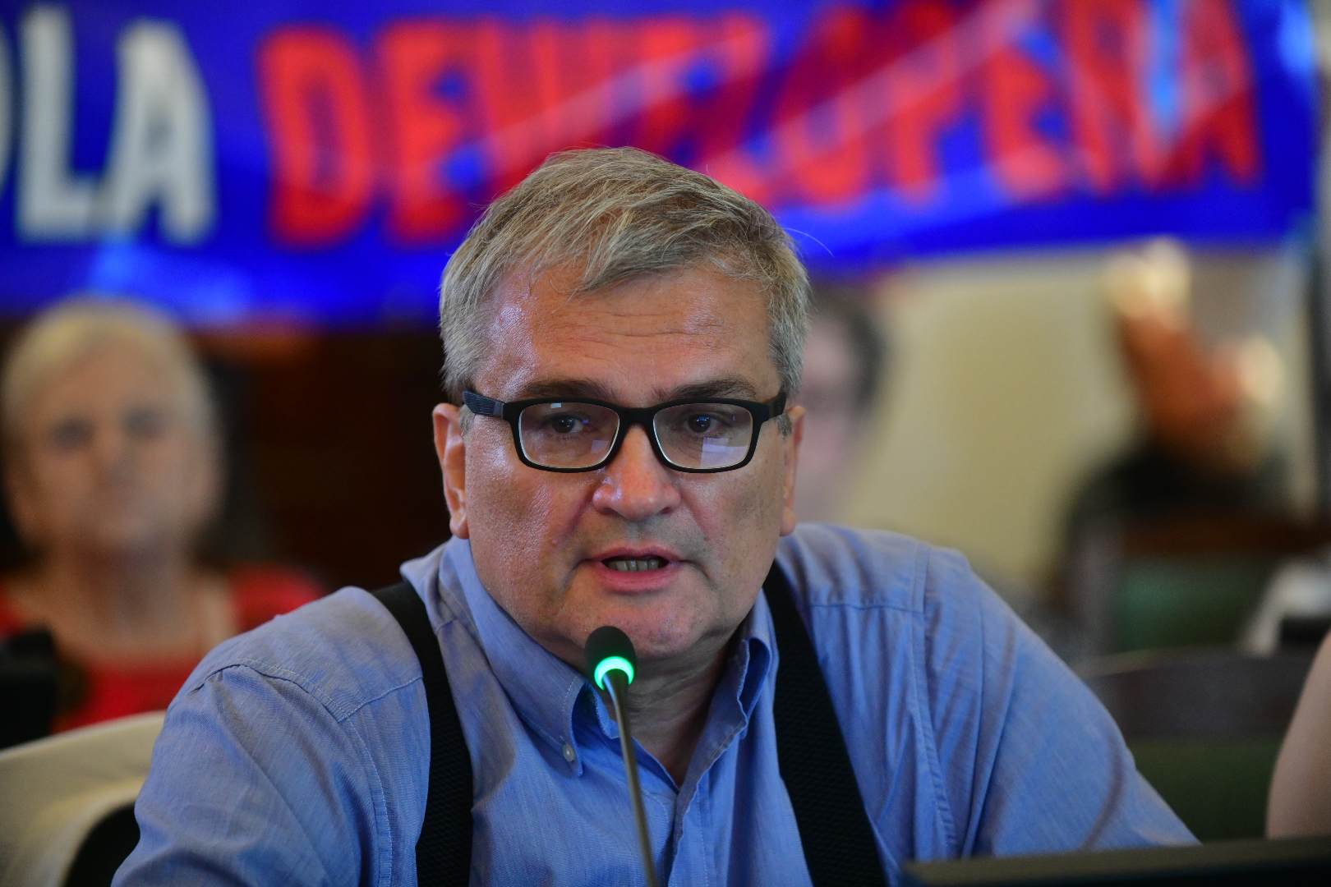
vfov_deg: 9.1
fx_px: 5545
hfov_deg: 13.7
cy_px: 444
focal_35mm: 150
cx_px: 666
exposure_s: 1/125
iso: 1600
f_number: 2.8
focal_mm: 150
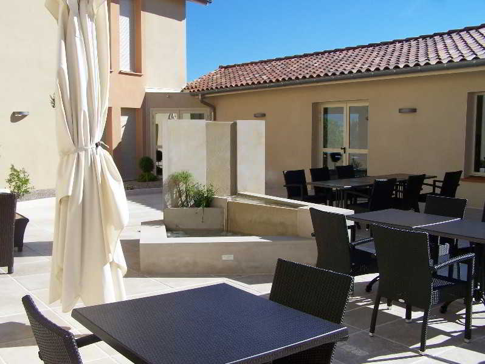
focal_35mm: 38
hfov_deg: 48.9
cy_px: 182
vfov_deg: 37.8
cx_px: 242
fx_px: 533
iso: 80
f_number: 5.6
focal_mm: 6.3
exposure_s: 1/500
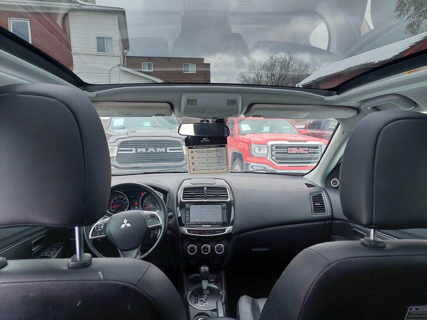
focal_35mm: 24
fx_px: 296
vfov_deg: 56.8
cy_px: 160
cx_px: 214
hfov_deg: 71.6
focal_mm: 5.23
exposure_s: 1/120
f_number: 1.8
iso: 50
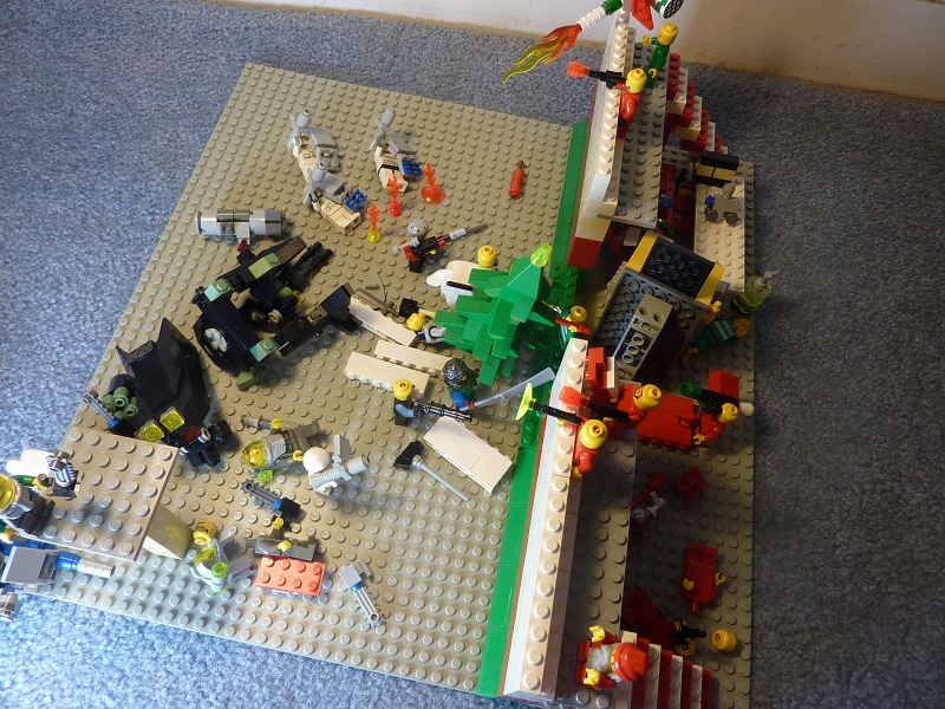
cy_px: 354
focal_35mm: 25
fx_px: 682
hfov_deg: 69.4
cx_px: 472
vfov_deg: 54.9
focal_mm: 4.1
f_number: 3.3
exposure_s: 1/30
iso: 100
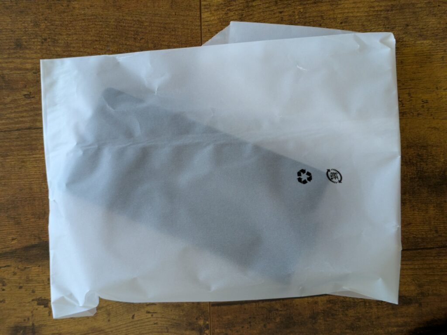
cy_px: 168
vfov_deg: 28.6
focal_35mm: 51
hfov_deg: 37.5
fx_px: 659
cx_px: 224
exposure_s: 1/25
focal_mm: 5.43
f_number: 1.89
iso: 237
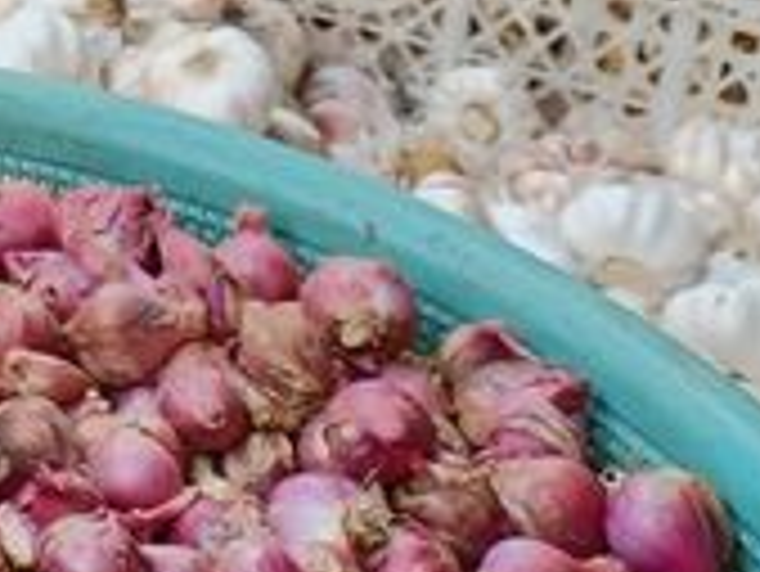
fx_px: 2593
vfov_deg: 10.9
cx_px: -508
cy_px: -743
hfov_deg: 15.0
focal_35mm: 118
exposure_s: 1/50
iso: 50
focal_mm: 4.6
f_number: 1.8
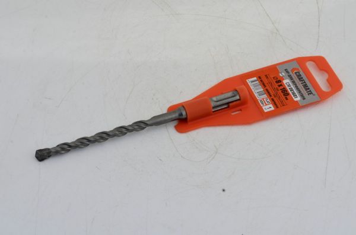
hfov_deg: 27.1
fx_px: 740
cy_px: 118
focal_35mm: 75
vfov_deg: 18.1
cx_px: 178
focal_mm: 50
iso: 250
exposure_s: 1/80
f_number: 14
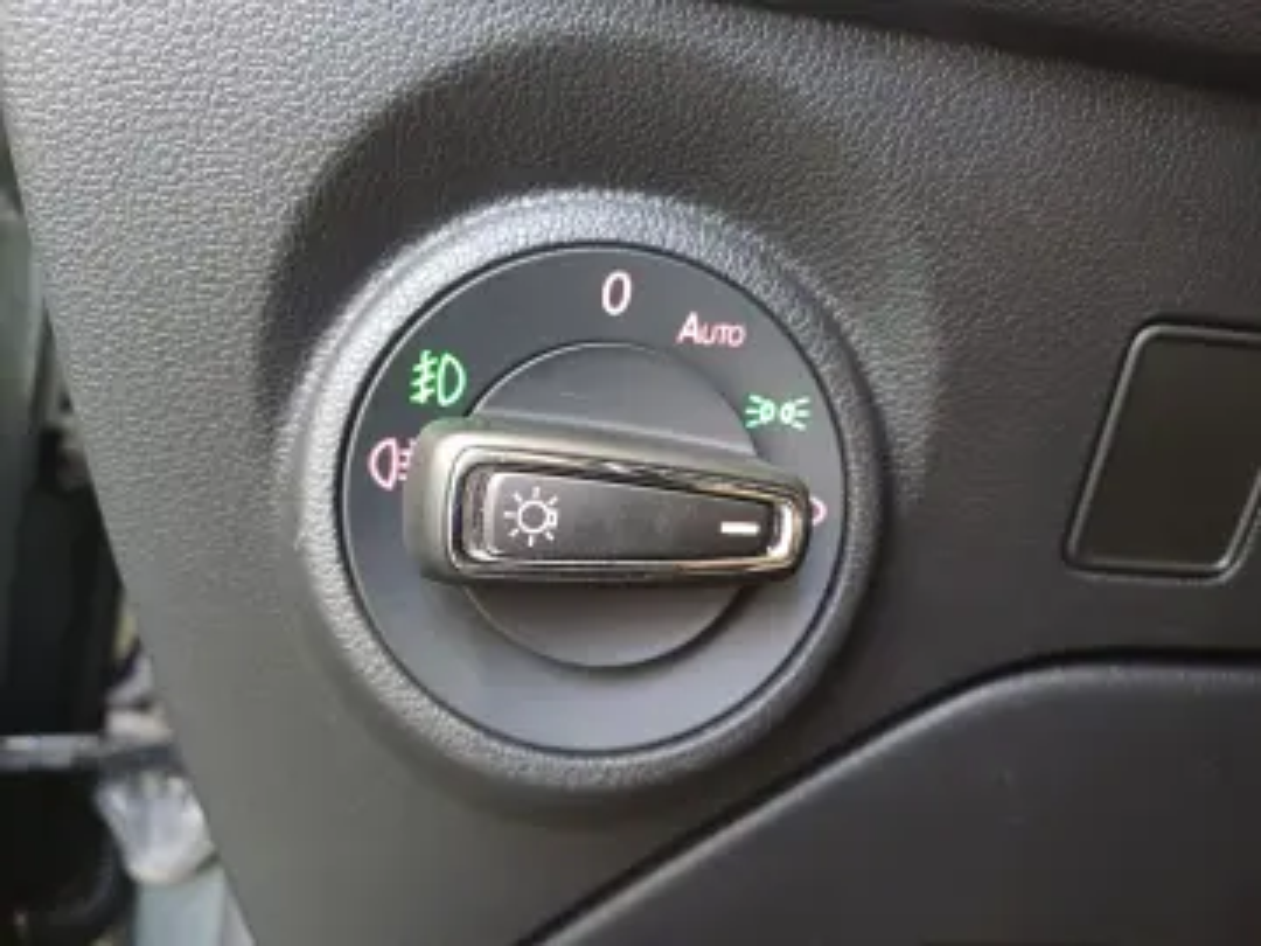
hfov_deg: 69.4
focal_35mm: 25
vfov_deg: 54.9
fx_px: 911
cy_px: 473
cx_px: 630
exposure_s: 1/24
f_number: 1.8
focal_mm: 4.65
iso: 640
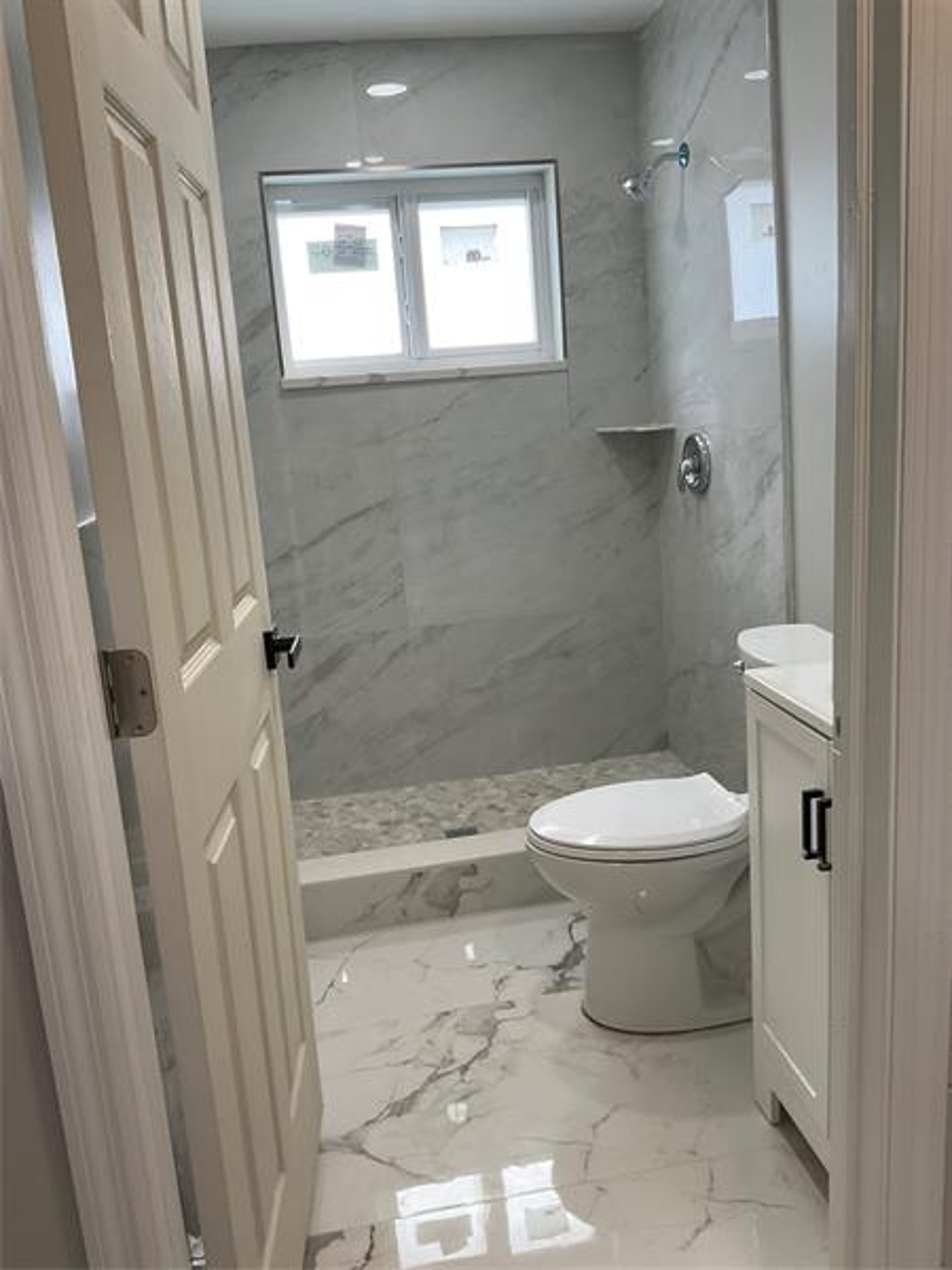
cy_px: 635
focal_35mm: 29
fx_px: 1063
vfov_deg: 61.7
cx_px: 476
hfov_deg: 48.2
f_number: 1.8
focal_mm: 3
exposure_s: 1/120
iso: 40
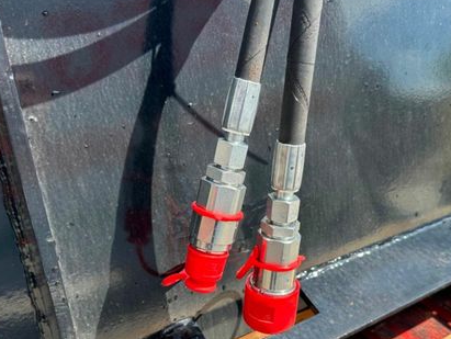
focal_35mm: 35
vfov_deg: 40.4
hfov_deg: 52.5
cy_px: 219
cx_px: 245
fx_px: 456
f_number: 1.78
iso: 80
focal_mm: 6.86
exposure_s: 1/1289
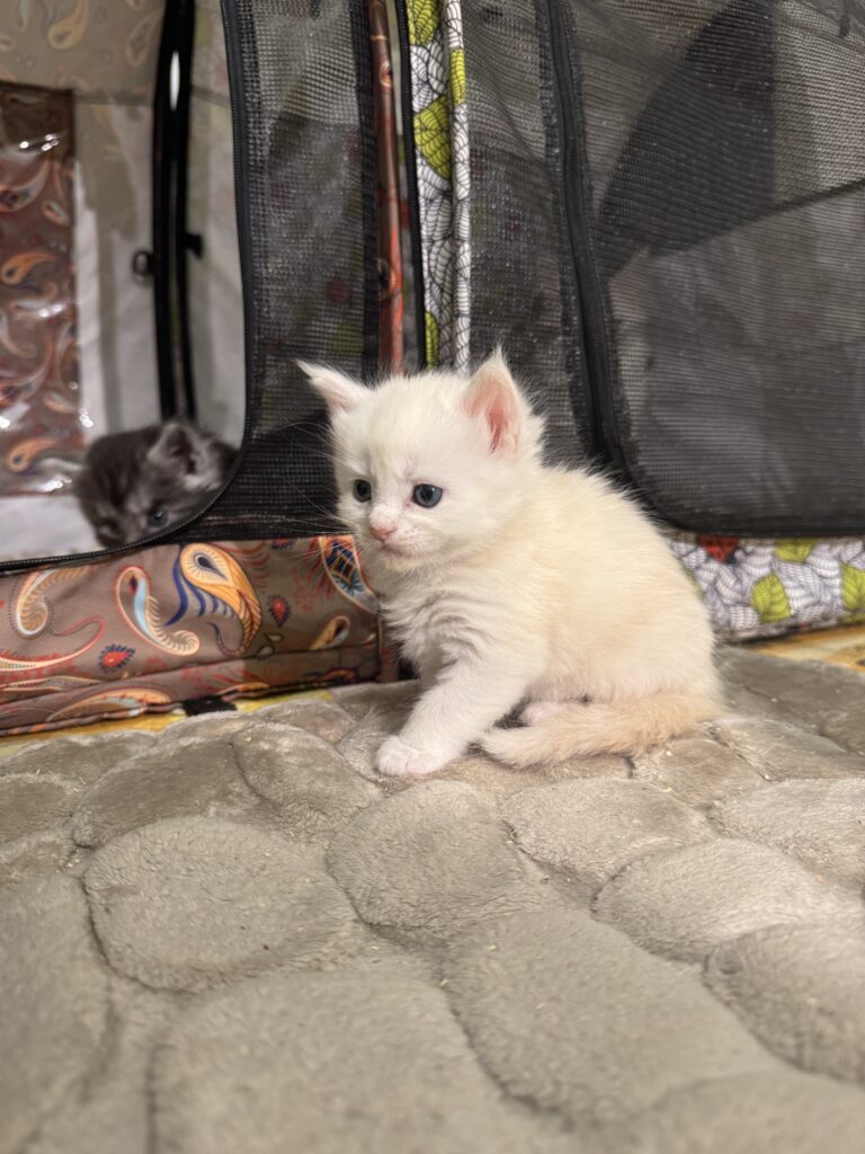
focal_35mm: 24
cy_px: 577
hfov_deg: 56.8
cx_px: 432
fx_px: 800
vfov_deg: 71.6
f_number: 1.78
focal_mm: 6.76
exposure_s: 1/50
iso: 250
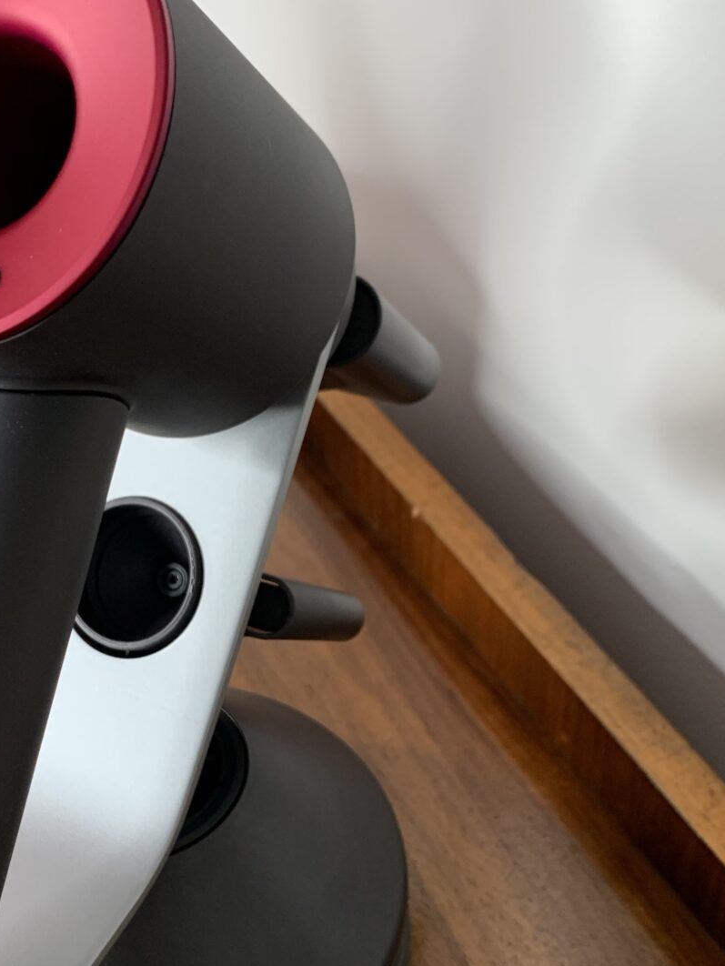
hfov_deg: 30.5
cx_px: 208
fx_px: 1312
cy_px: 582
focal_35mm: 47
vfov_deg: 40.2
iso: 100
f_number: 1.8
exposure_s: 1/121
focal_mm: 4.25
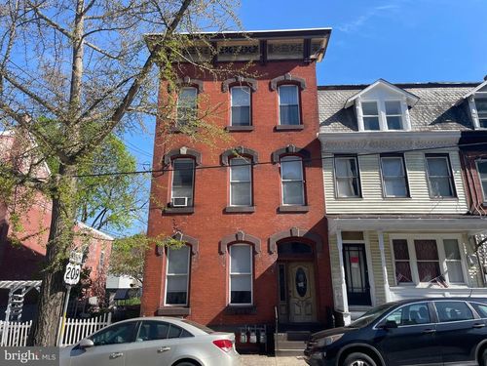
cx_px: 244
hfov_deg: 67.3
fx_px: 366
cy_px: 183
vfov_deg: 53.1
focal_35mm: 26
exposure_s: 1/1618
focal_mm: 4.2
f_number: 1.6
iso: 32
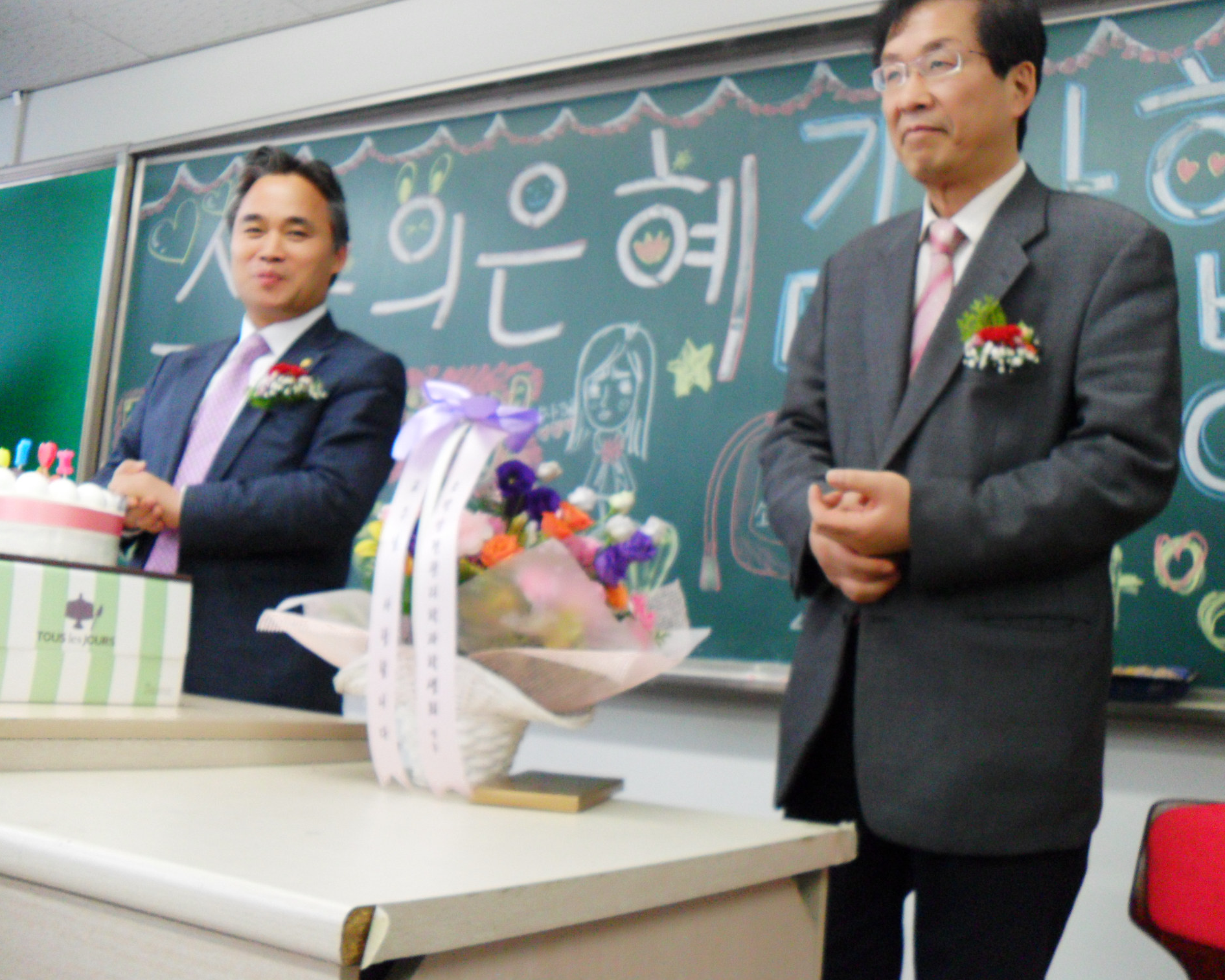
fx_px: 1342
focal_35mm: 37
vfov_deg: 40.1
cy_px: 487
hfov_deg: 49.0
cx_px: 660
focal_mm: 6.3
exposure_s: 1/30
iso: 200
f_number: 3
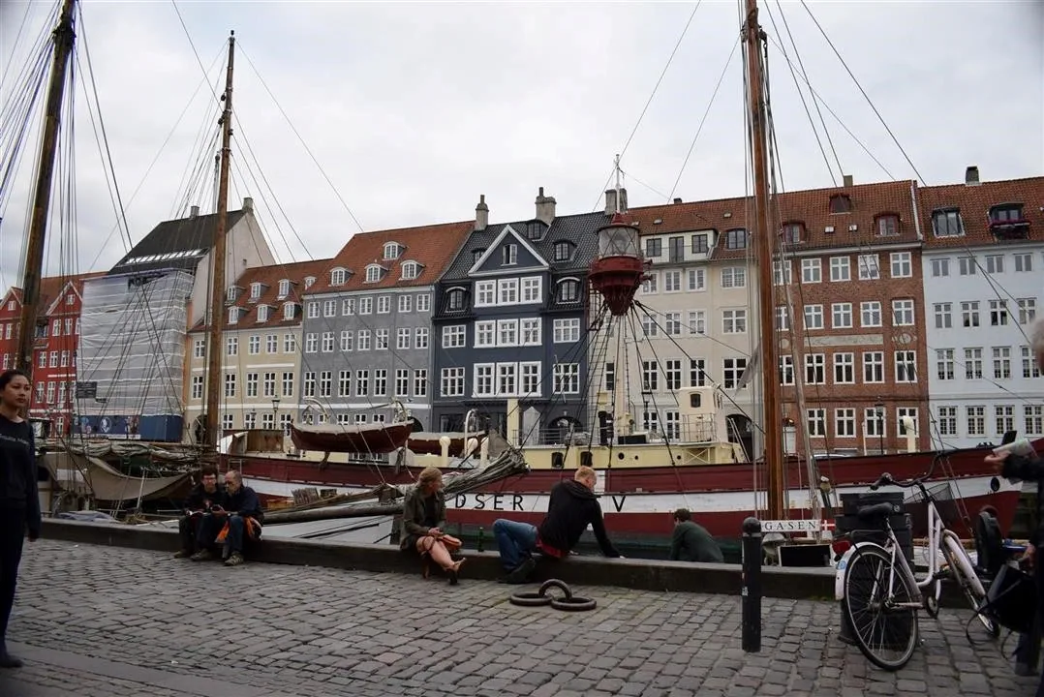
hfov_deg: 67.4
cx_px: 522
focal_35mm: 27
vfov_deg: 48.0
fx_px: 783
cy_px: 348
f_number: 6.3
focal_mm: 18
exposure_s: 1/160
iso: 400
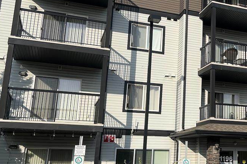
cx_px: 221
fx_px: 364
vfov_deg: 25.5
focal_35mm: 53
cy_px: 75
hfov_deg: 35.4
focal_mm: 5.7
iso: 50
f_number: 1.5
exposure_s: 1/4444
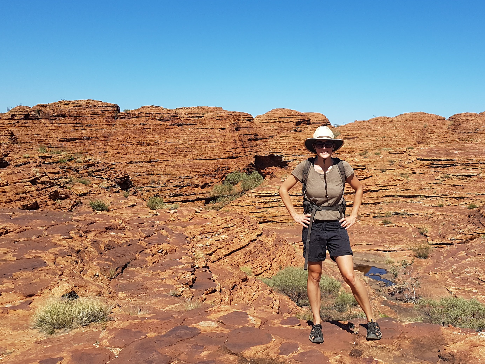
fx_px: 532
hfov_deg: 48.4
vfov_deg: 37.6
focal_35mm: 38
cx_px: 309
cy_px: 154
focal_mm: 4.2
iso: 40
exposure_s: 1/2504
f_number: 1.7
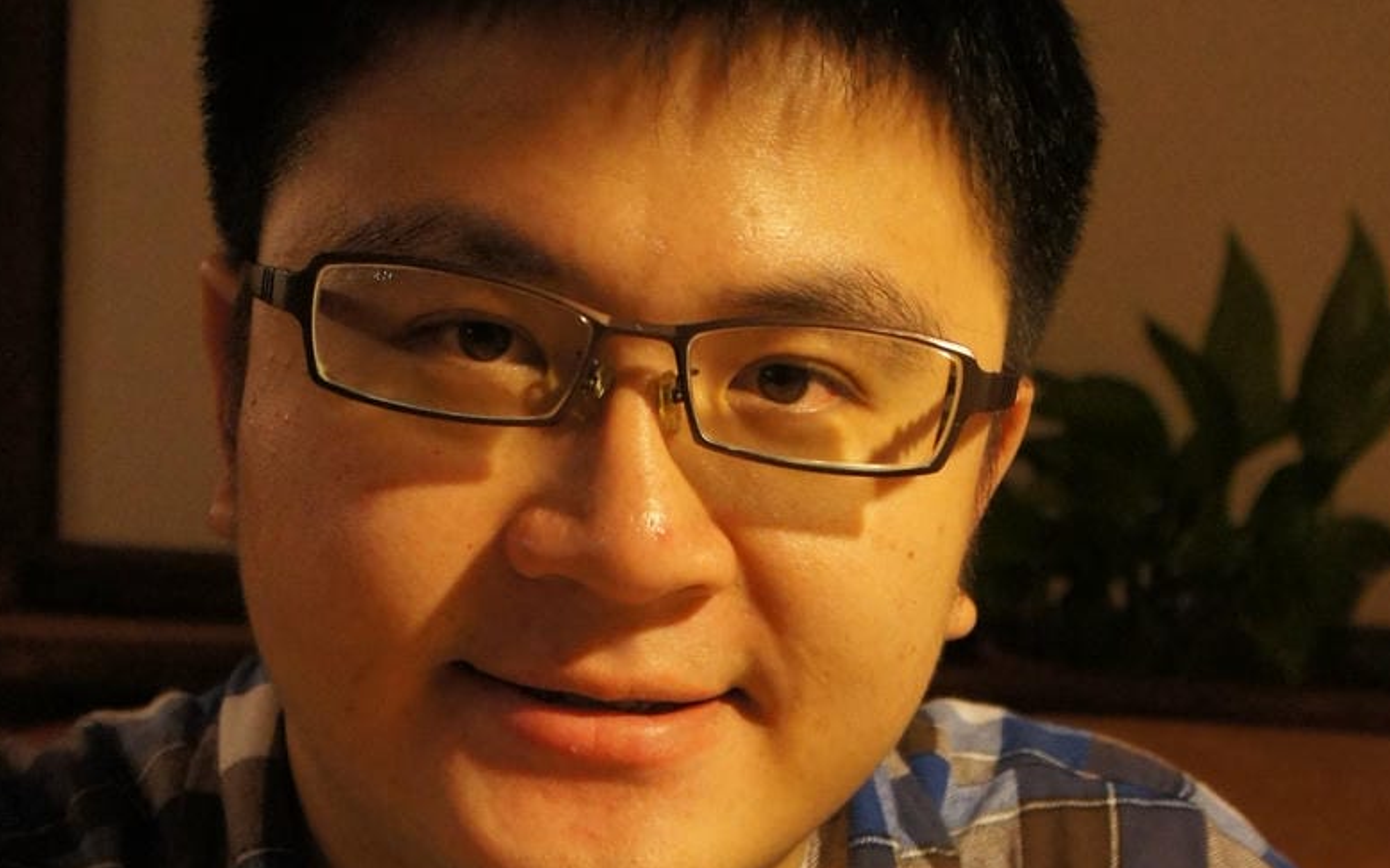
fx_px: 3220
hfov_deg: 24.4
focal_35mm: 85
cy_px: 1037
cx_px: 631
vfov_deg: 14.9
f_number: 4
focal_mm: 24
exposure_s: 1/60
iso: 1600
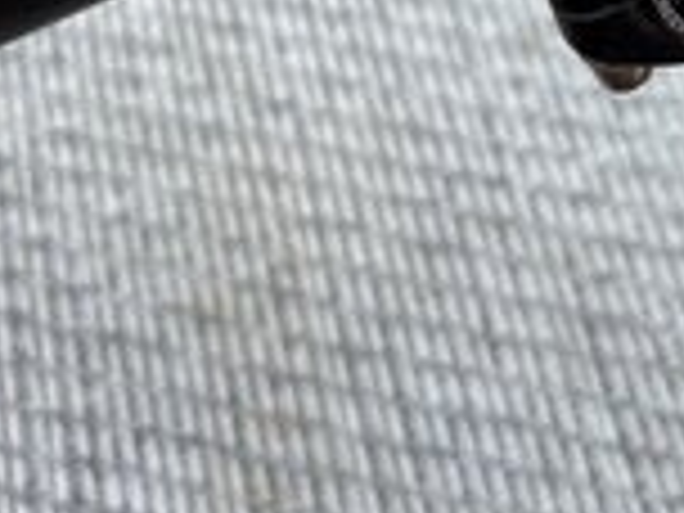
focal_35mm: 101
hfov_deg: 18.6
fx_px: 1996
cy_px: -270
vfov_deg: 13.7
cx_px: 774
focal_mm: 5.96
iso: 40
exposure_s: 1/122
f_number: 1.6
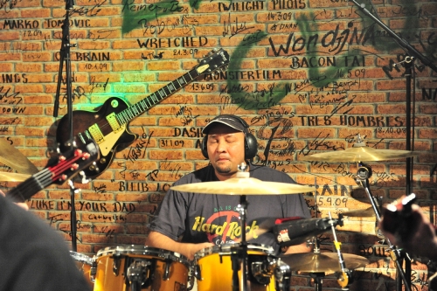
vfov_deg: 19.4
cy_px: 146
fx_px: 849
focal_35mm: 70
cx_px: 218
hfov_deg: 28.9
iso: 6400
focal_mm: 70
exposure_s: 1/125
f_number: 3.5
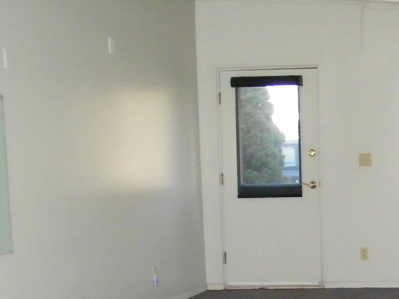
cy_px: 266
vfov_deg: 18.8
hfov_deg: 22.9
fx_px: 887
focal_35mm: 77
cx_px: 503
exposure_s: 1/30
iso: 320
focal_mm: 5
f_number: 3.5
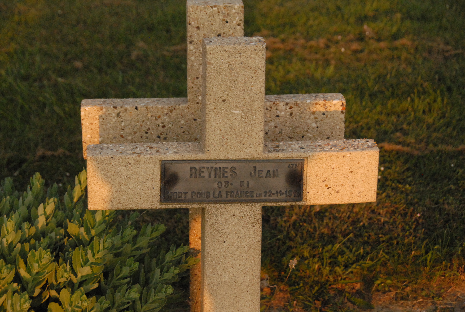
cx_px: 232
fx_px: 1204
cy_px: 156
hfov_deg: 21.9
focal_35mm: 93
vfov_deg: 14.8
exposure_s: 1/1250
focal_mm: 62
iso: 1600
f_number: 7.1
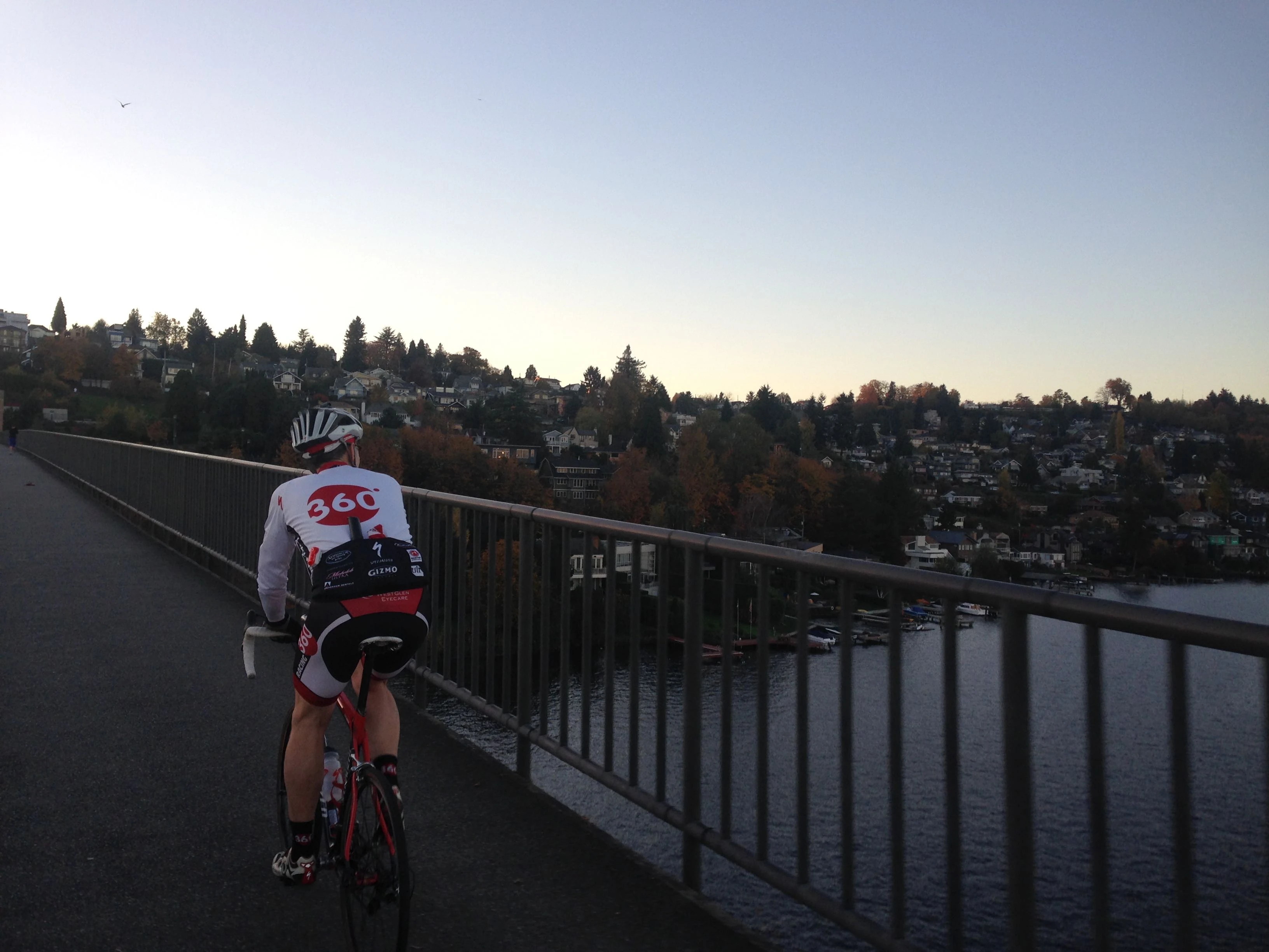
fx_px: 1210
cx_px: 634
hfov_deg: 55.4
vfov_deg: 42.9
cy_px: 476
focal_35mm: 33
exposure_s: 1/194
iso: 50
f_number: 2.4
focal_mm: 4.12
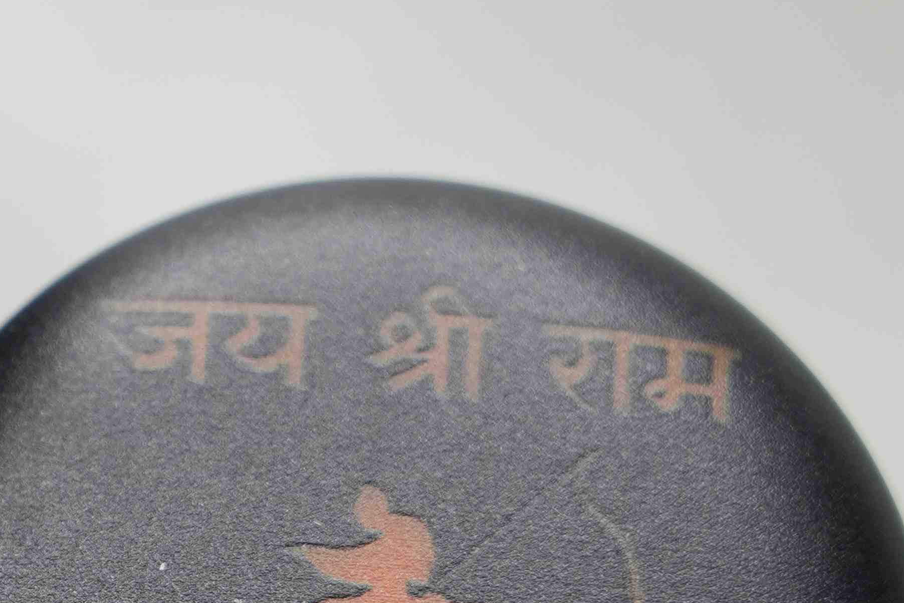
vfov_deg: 3.4
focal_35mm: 408
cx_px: -437
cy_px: 399
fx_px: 10243
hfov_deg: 5.0
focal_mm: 105
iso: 250
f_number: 5
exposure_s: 1/80
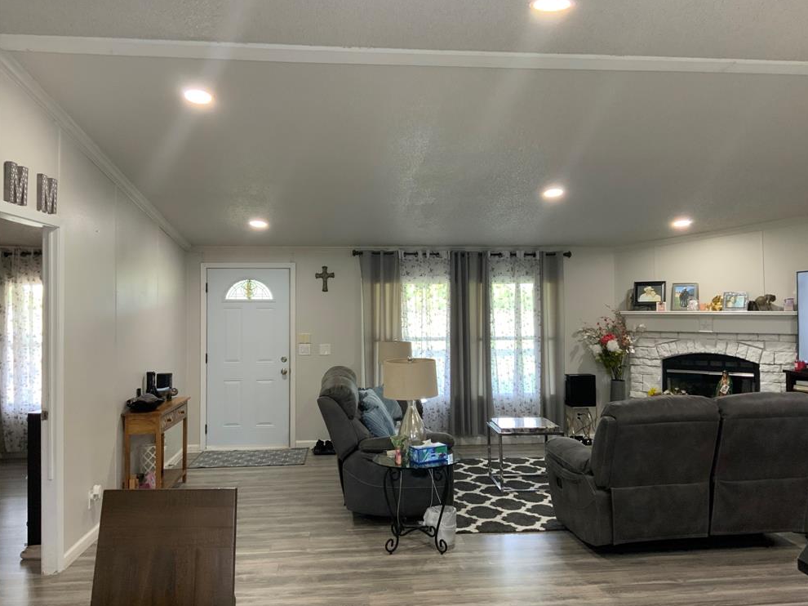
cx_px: 413
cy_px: 296
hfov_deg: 60.0
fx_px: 700
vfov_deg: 46.8
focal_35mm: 30
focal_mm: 3
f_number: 1.8
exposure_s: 1/60
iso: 125
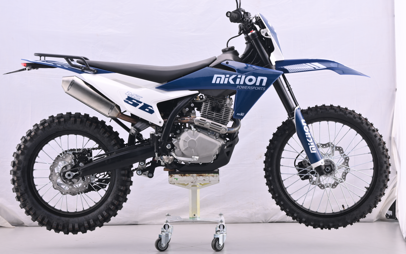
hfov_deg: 17.7
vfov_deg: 11.1
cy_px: 107
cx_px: 202
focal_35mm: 118
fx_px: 1306
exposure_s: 1/125
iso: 100
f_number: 11
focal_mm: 105
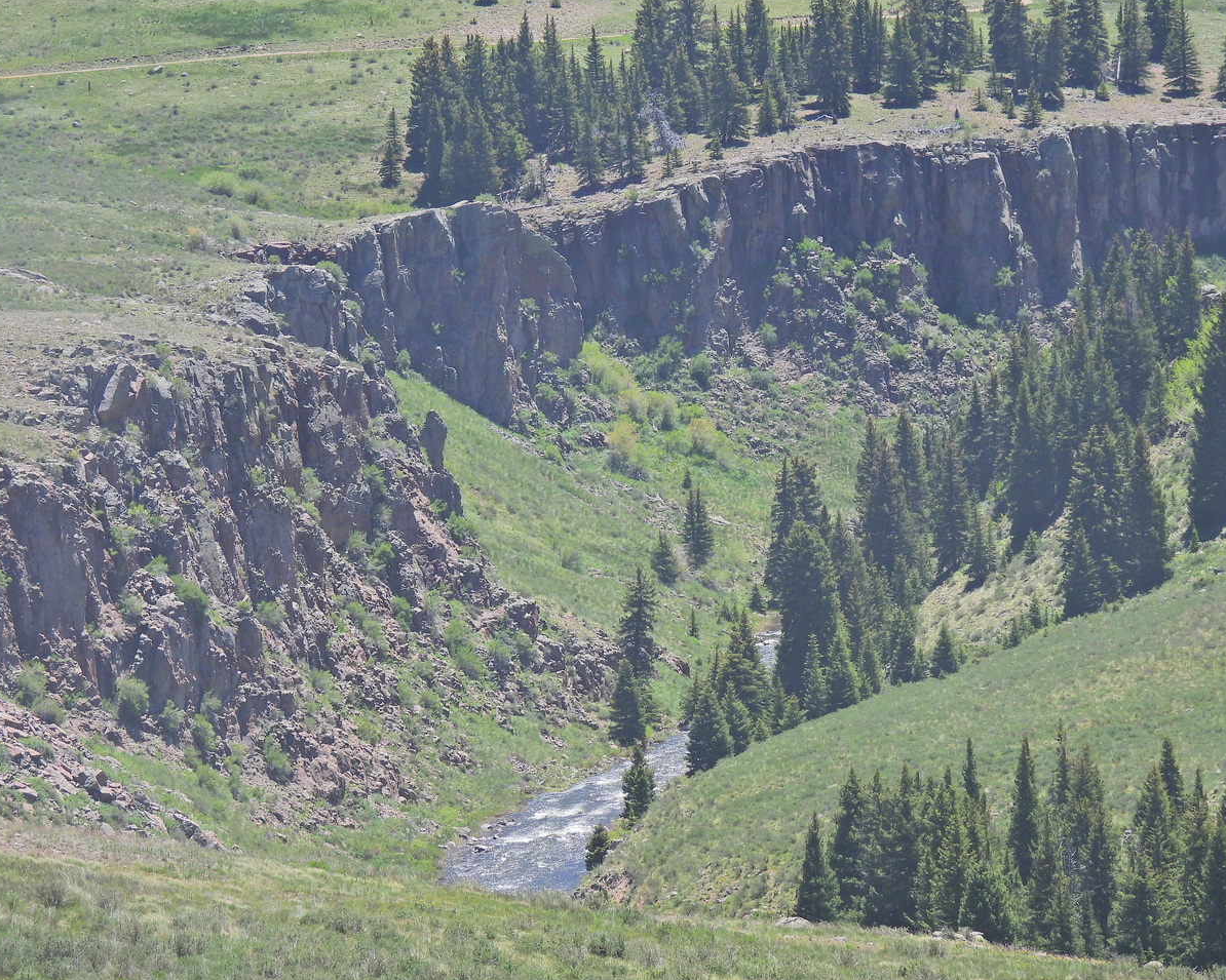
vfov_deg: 9.8
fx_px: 5696
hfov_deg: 12.3
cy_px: 489
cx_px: 595
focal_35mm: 157
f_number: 4.5
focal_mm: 26.8
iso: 100
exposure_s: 1/500
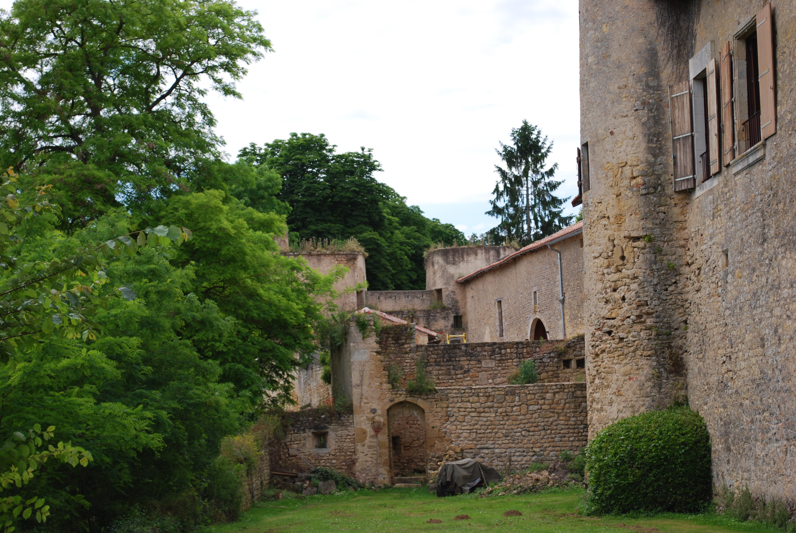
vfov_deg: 16.6
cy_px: 266
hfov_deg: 24.6
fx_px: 1826
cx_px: 398
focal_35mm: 82
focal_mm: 55
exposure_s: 1/200
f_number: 7.1
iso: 100
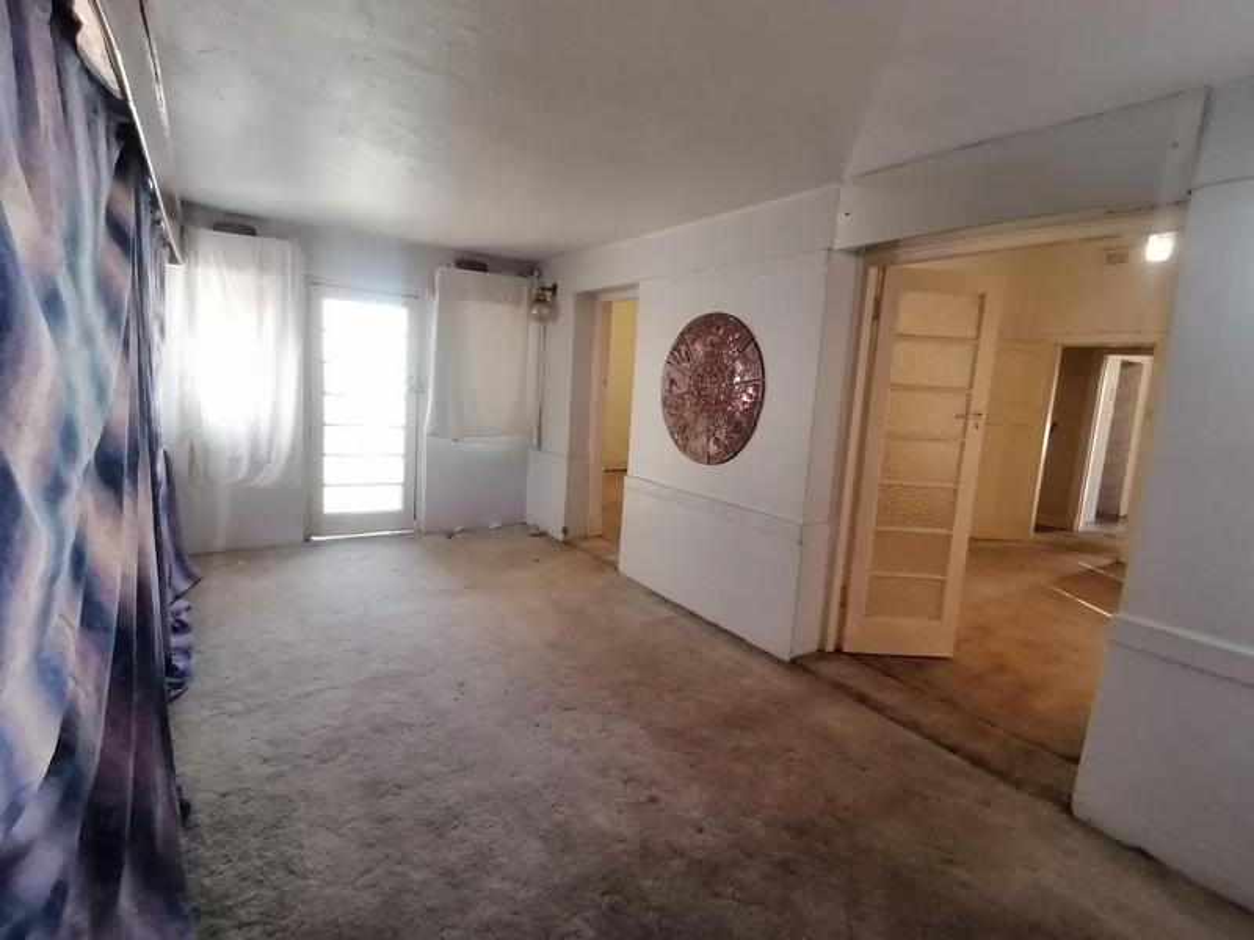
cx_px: 627
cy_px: 470
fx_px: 616
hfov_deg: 91.0
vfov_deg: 74.7
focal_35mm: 17
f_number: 2.4
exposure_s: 1/25
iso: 320
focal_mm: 1.78
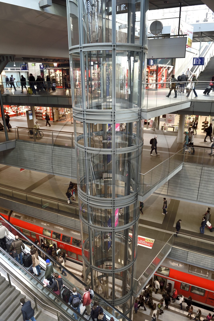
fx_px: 214
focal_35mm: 24
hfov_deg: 53.1
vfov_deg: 73.8
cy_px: 160
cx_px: 107
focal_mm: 24
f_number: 6.3
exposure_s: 1/40
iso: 1600
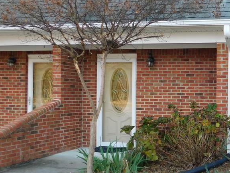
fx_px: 339
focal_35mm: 51
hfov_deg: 33.6
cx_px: 240
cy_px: 94
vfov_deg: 28.6
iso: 125
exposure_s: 1/100
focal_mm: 4
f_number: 3
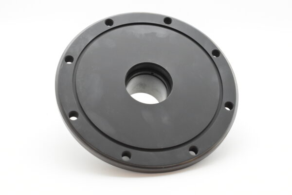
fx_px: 487
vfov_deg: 22.6
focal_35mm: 60
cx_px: 146
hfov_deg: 33.4
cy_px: 98
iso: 1600
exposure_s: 1/500
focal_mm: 40
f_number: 8
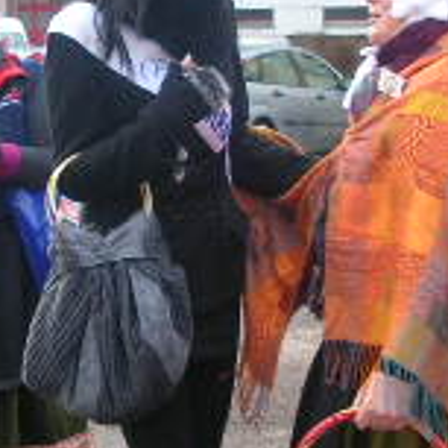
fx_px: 1889
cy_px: 176
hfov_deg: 13.5
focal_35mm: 129
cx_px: 184
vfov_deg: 13.5
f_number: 2.8
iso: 50
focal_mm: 5.8
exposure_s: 1/134
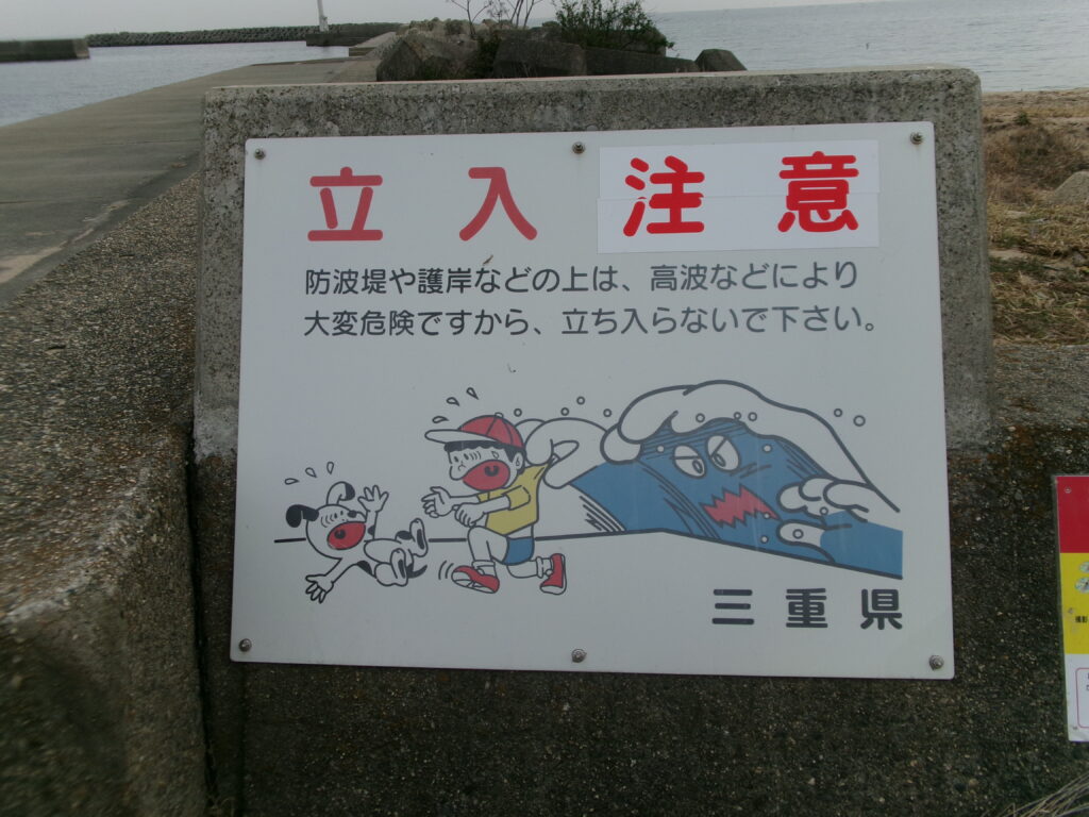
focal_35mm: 28
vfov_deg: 49.7
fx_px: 881
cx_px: 544
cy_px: 408
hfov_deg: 63.4
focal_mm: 5.1
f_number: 10.8
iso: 100
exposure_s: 1/90
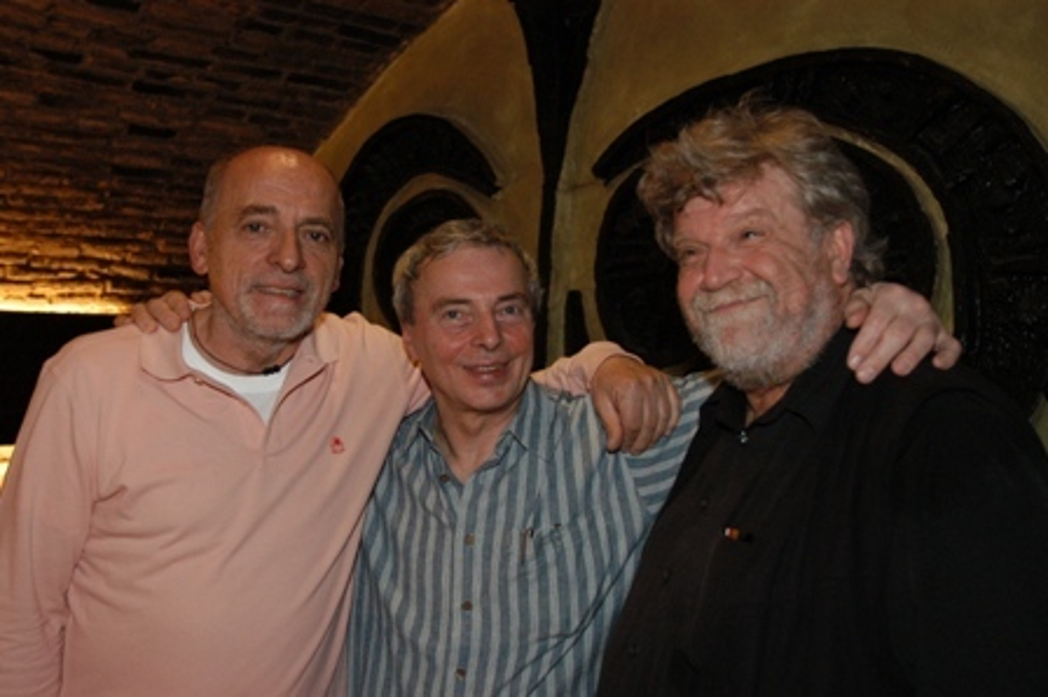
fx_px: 1047
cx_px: 524
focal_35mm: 36
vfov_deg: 36.8
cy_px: 348
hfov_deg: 53.2
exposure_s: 1/60
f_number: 3.5
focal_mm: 24
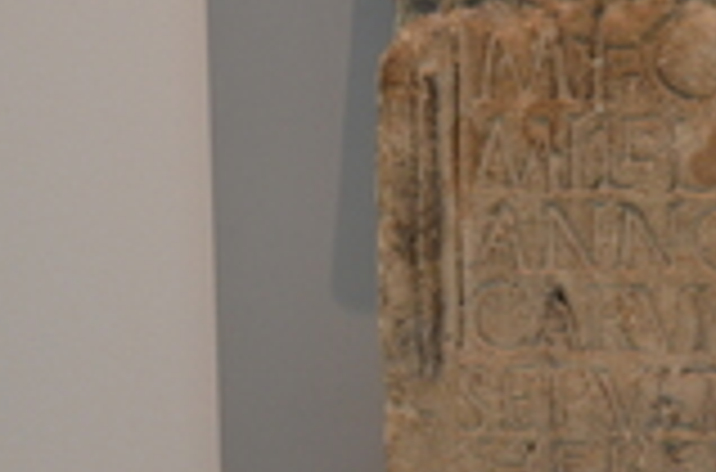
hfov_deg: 18.1
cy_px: 115
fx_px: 2142
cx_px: 829
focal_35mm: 108
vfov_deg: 12.6
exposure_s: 1/50
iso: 800
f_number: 4
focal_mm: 26
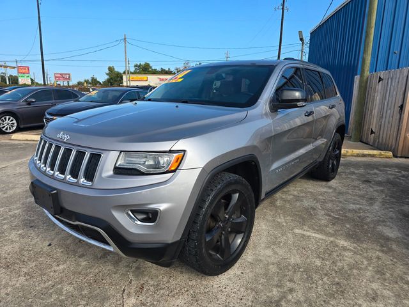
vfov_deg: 58.9
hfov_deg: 73.9
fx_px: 272
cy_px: 154
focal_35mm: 23
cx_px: 204
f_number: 1.7
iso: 12
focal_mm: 6.3
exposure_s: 1/590
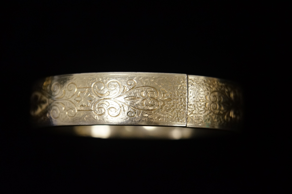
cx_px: 146
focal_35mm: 75
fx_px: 607
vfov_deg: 18.1
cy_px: 97
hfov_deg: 27.0
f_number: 5.6
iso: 1600
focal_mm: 50
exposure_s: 1/80
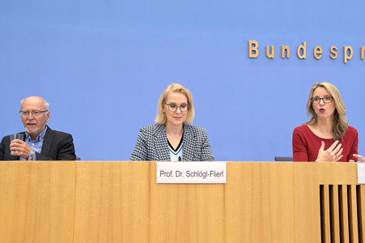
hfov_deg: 48.5
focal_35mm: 40
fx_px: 405
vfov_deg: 33.4
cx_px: 182
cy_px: 122
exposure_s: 1/400
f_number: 5
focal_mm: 40
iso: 4000
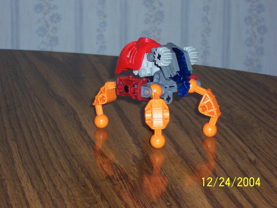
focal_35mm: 144
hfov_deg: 13.7
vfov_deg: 10.3
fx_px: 1152
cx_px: 138
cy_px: 104
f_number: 4.9
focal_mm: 22.4
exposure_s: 1/125
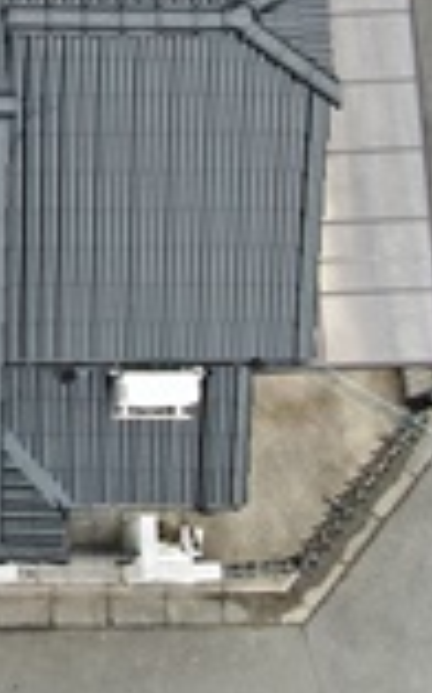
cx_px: -295
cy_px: 159
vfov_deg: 18.6
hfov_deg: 11.1
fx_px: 2093
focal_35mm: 111
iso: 110
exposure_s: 1/120
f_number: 3.8
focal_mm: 8.42
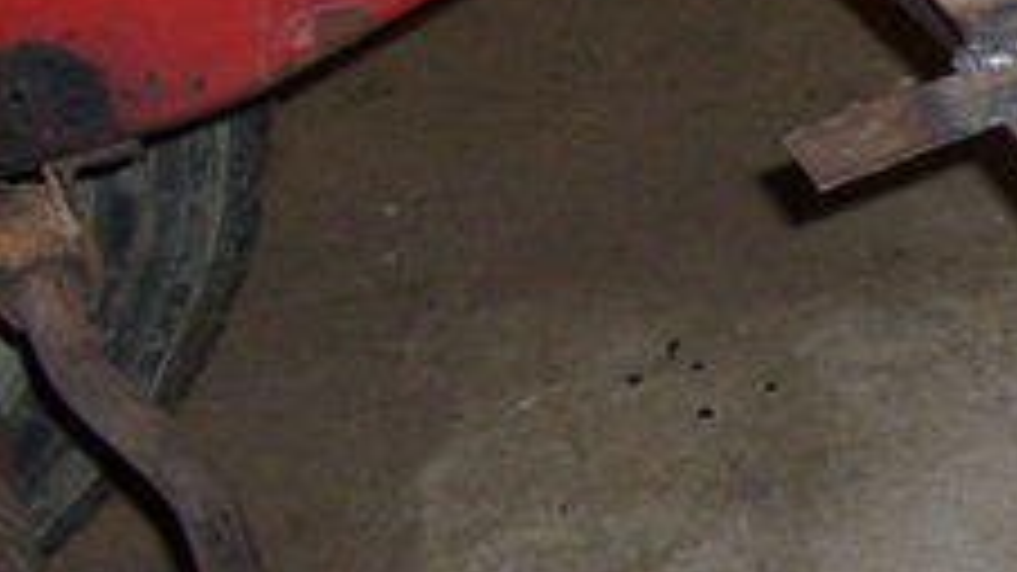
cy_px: 504
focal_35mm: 108
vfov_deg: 11.1
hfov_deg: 18.1
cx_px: 1436
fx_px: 2912
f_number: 2.8
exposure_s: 1/45
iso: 100
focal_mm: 5.8
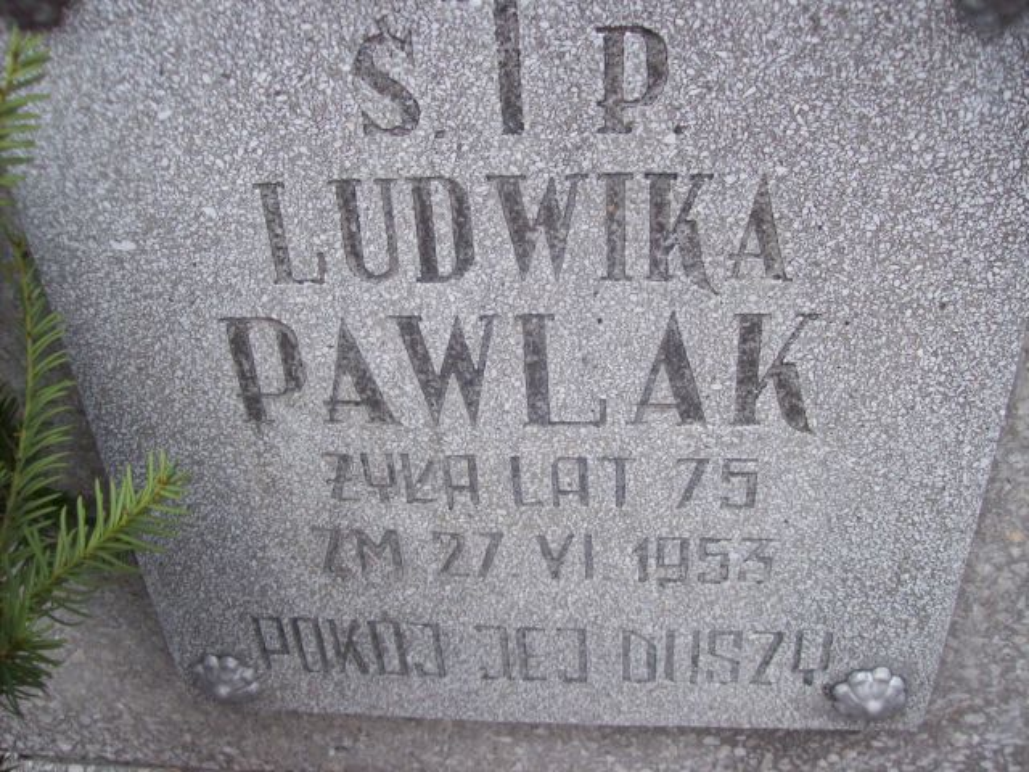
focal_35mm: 36
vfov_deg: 39.7
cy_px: 386
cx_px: 514
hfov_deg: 51.4
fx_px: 1070
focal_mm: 6
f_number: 2.7
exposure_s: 1/68.4
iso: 80
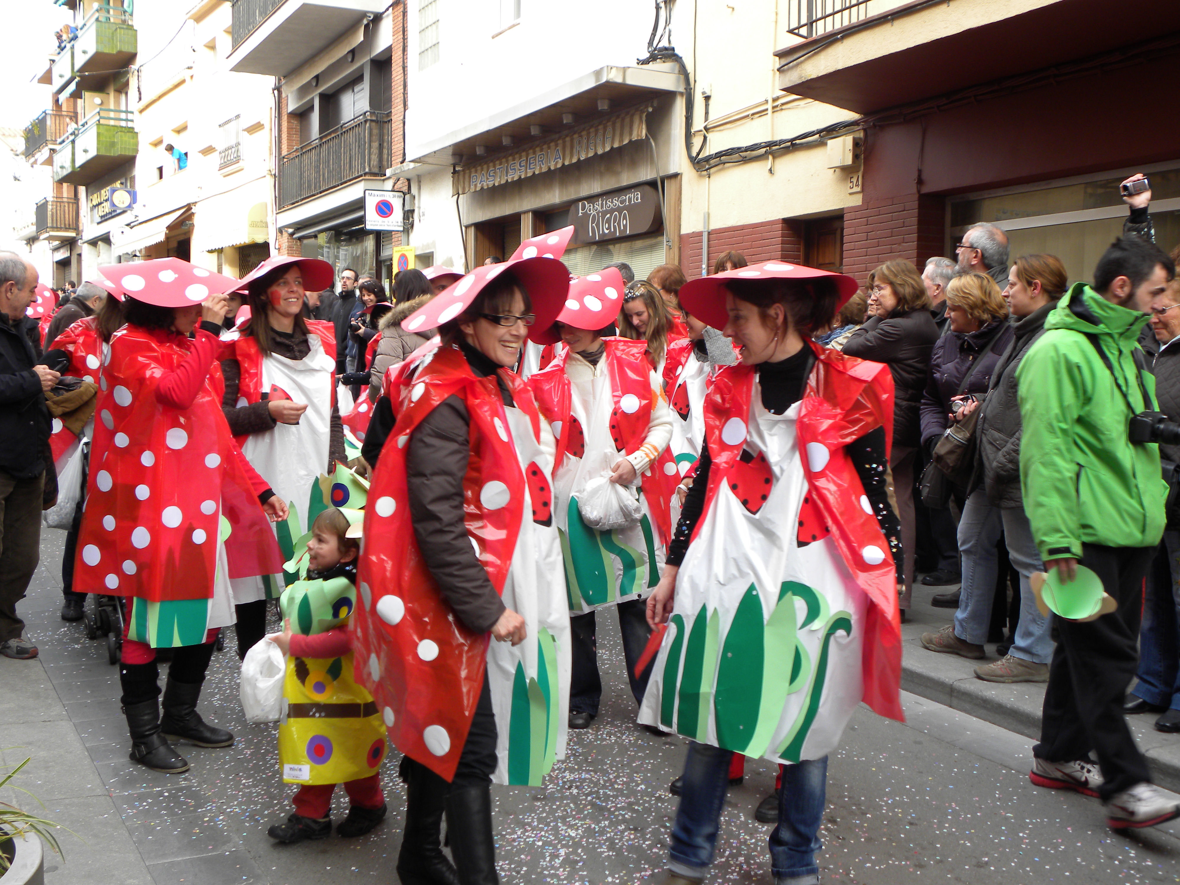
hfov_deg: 45.8
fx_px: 1398
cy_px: 442
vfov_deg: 35.1
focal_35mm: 41
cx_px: 590
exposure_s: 1/78.8
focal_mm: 7.3
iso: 66
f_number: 3.2
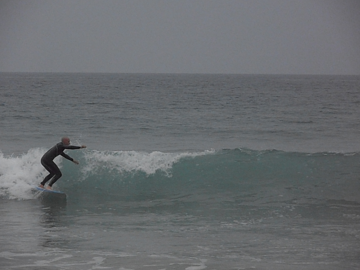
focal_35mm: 240
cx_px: 180
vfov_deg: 6.2
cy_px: 135
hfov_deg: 8.2
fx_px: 2496
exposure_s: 1/826
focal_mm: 42.54
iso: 414
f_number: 15
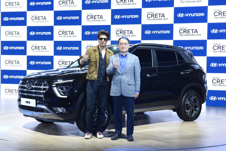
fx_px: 377
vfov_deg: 22.6
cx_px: 113
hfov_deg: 33.4
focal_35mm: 60
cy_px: 76
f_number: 5
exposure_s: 1/200
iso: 1600
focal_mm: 60
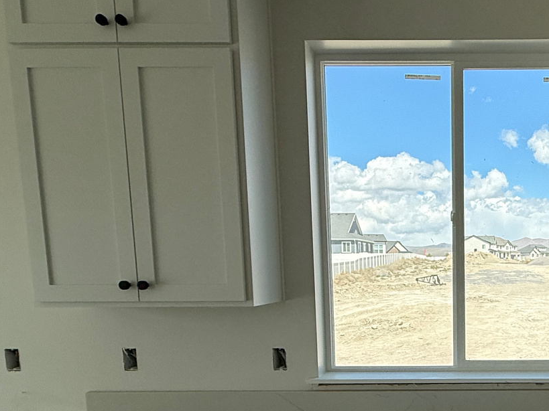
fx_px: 555
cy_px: 335
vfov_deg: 38.9
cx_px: 480
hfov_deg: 47.9
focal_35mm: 35
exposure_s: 1/1033
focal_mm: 2.22
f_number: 2.2
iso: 50
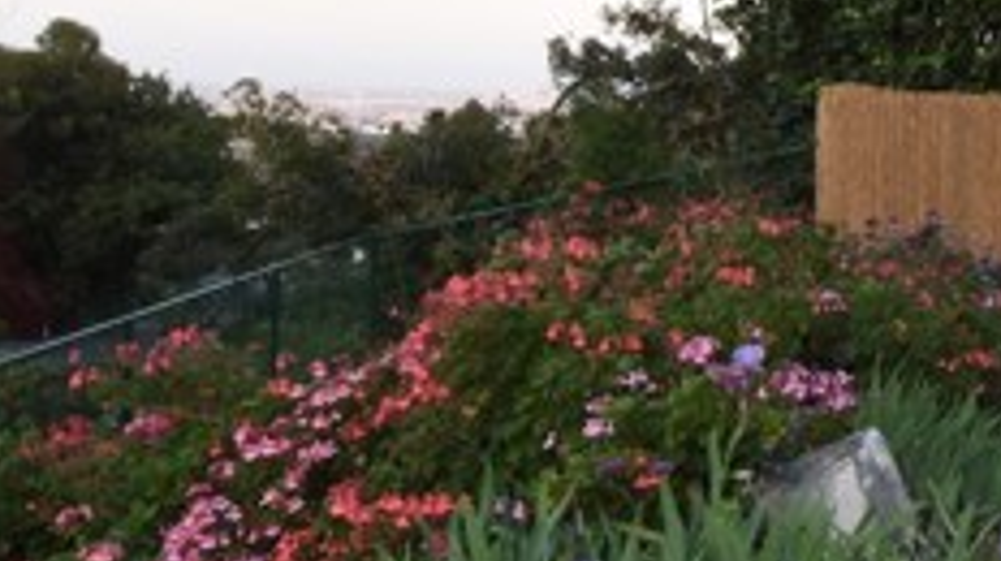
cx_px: 1165
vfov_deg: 22.5
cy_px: 65
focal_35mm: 52
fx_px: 1379
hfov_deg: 33.4
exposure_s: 1/13
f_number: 18
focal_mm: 12
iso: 640
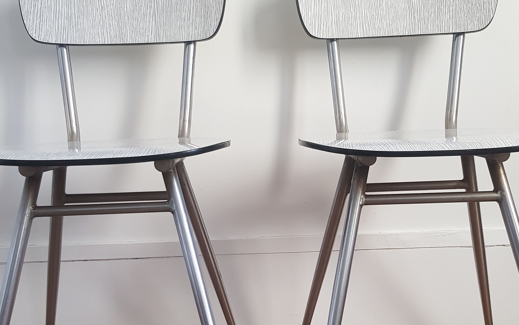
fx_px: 523
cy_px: 238
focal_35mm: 37
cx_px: 261
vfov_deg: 33.8
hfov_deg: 52.7
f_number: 1.7
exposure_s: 1/34
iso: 160
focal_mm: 4.2
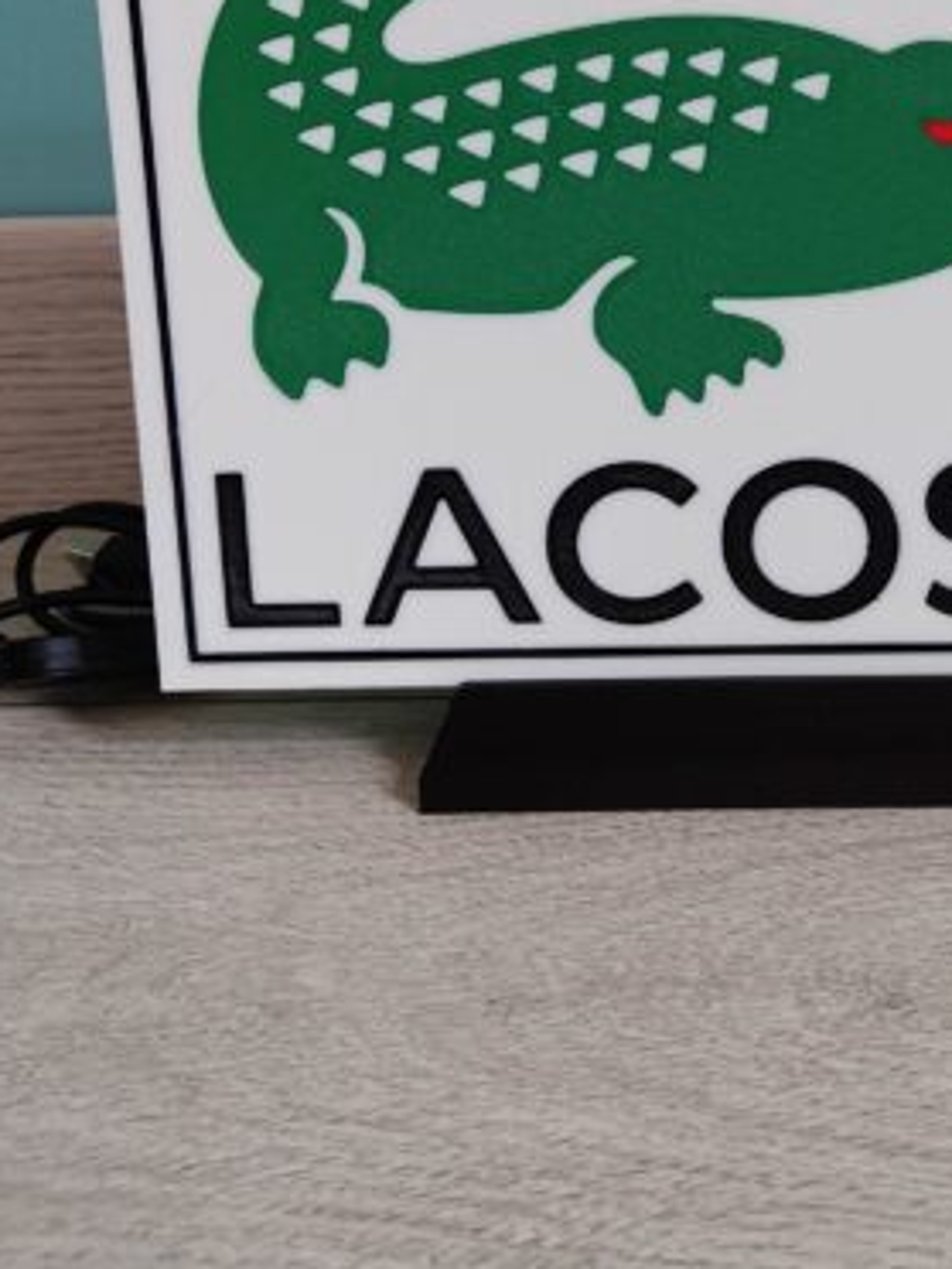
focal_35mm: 47
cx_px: 768
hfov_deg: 30.1
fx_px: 1723
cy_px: 208
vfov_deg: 38.5
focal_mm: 4.74
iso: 812
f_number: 1.79
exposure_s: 1/33
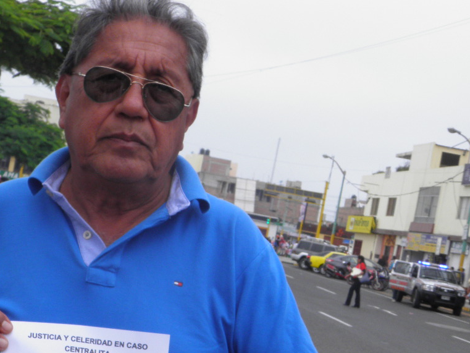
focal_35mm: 74
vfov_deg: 19.9
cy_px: 206
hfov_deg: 25.9
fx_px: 1005
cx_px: 101
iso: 50
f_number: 6
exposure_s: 1/200
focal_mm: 7.9
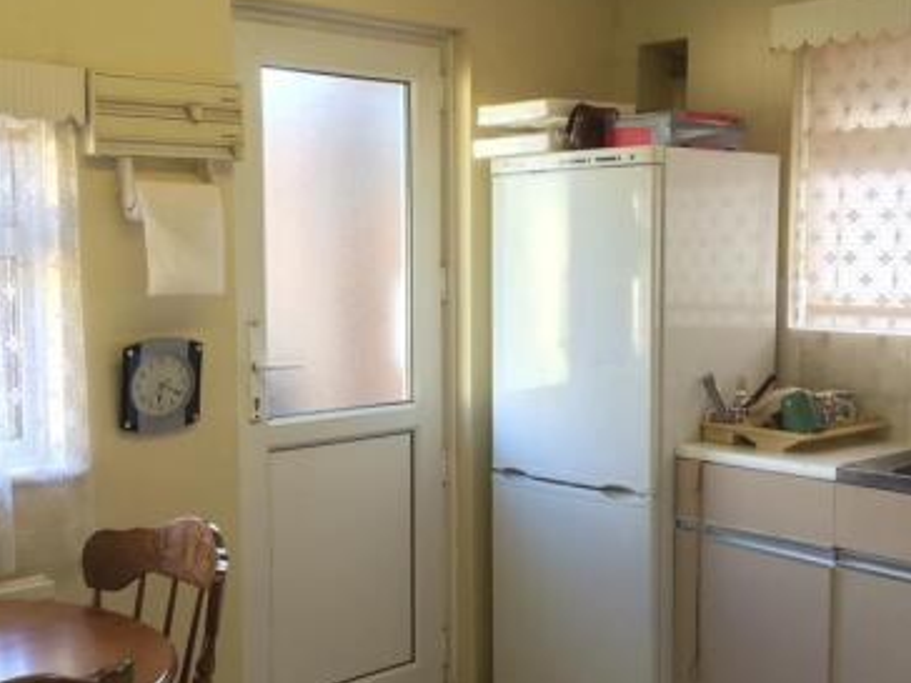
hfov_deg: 39.6
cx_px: 404
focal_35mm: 48
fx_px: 1263
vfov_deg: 30.3
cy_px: 354
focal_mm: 4.12
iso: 40
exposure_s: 1/30
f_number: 2.2
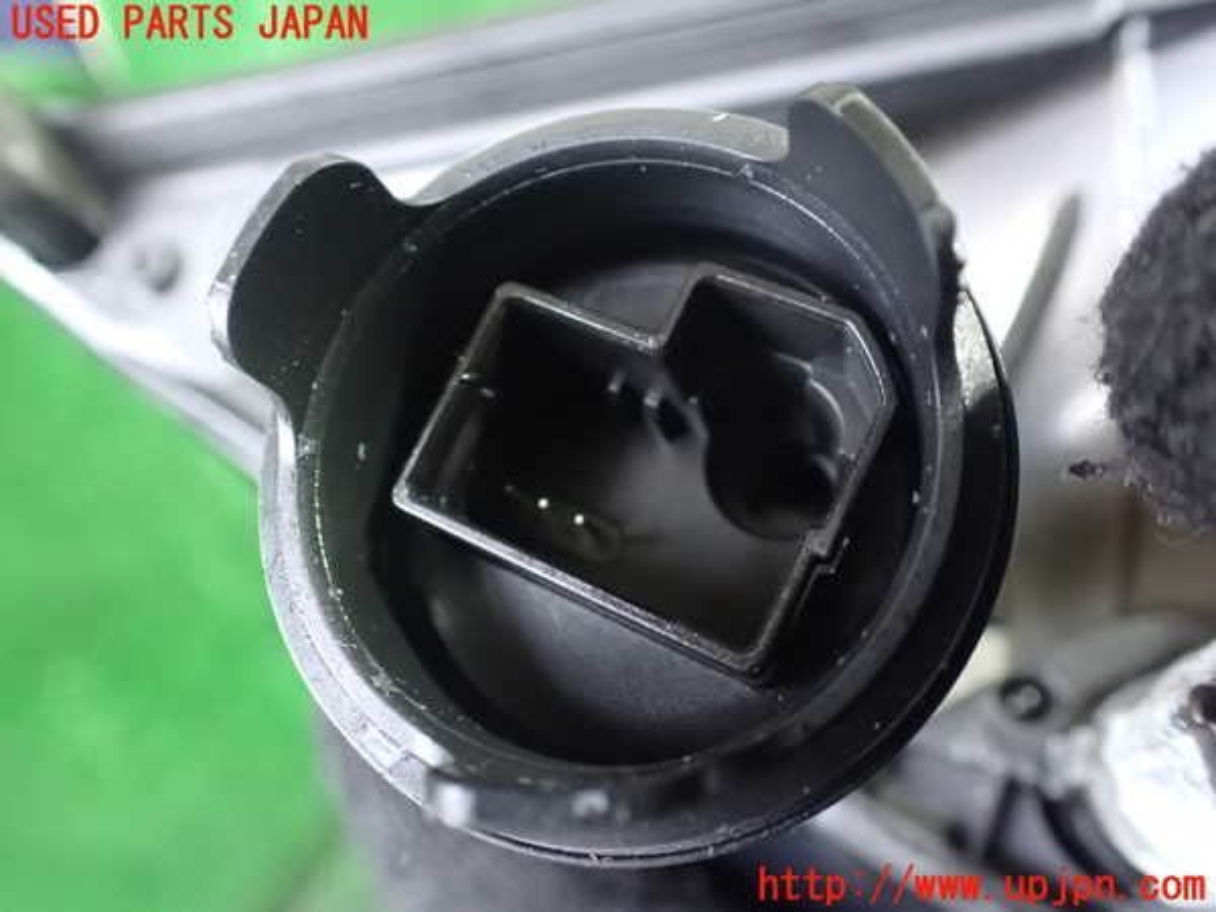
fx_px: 1054
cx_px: 608
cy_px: 456
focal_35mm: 30
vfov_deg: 46.8
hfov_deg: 60.0
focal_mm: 5.4
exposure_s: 1/20
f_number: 2.3
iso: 1600
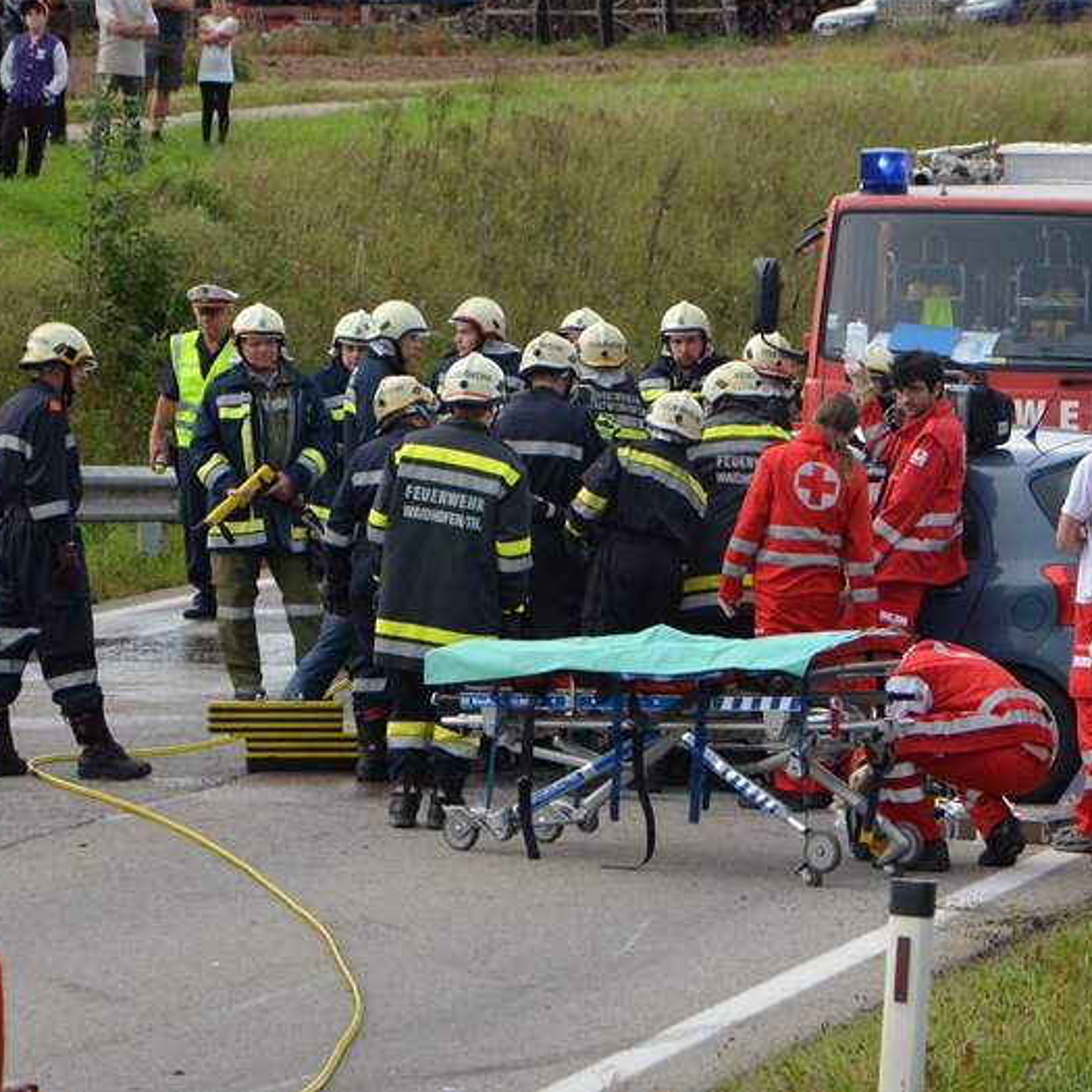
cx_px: 768
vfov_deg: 11.3
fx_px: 5532
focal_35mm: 155
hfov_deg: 11.3
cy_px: 543
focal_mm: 80
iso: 640
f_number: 5.3
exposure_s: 1/250
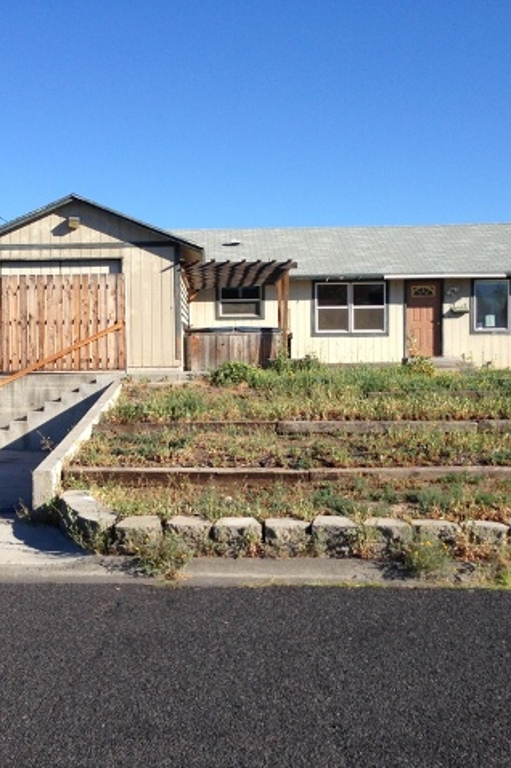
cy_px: 384
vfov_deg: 42.8
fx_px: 981
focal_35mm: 46
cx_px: 174
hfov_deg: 29.0
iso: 50
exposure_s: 1/1232
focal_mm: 4.13
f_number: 2.4
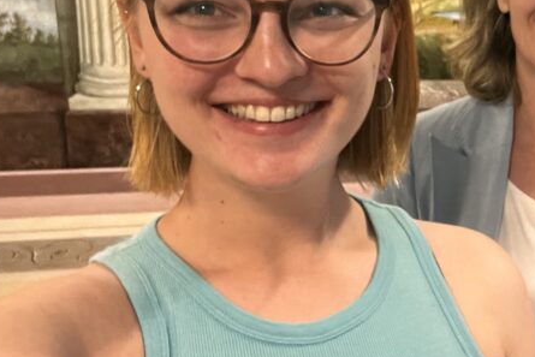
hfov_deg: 32.2
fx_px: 818
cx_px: 579
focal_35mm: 55
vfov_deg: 24.3
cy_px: 84
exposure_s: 1/33
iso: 320
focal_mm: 2.71
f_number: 2.2
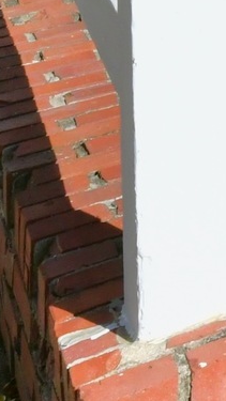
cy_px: -519
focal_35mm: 120
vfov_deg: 13.7
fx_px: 1278
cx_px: 1052
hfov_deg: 6.6
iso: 640
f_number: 14
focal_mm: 14
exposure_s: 1/800
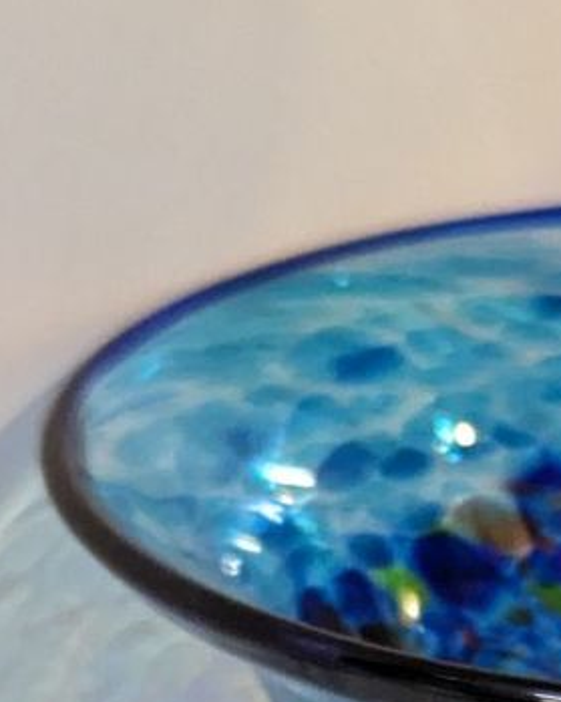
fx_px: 4464
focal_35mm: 215
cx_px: 934
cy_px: 923
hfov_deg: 7.0
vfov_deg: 8.8
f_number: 1.85
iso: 686
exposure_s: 1/99.9
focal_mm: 6.81
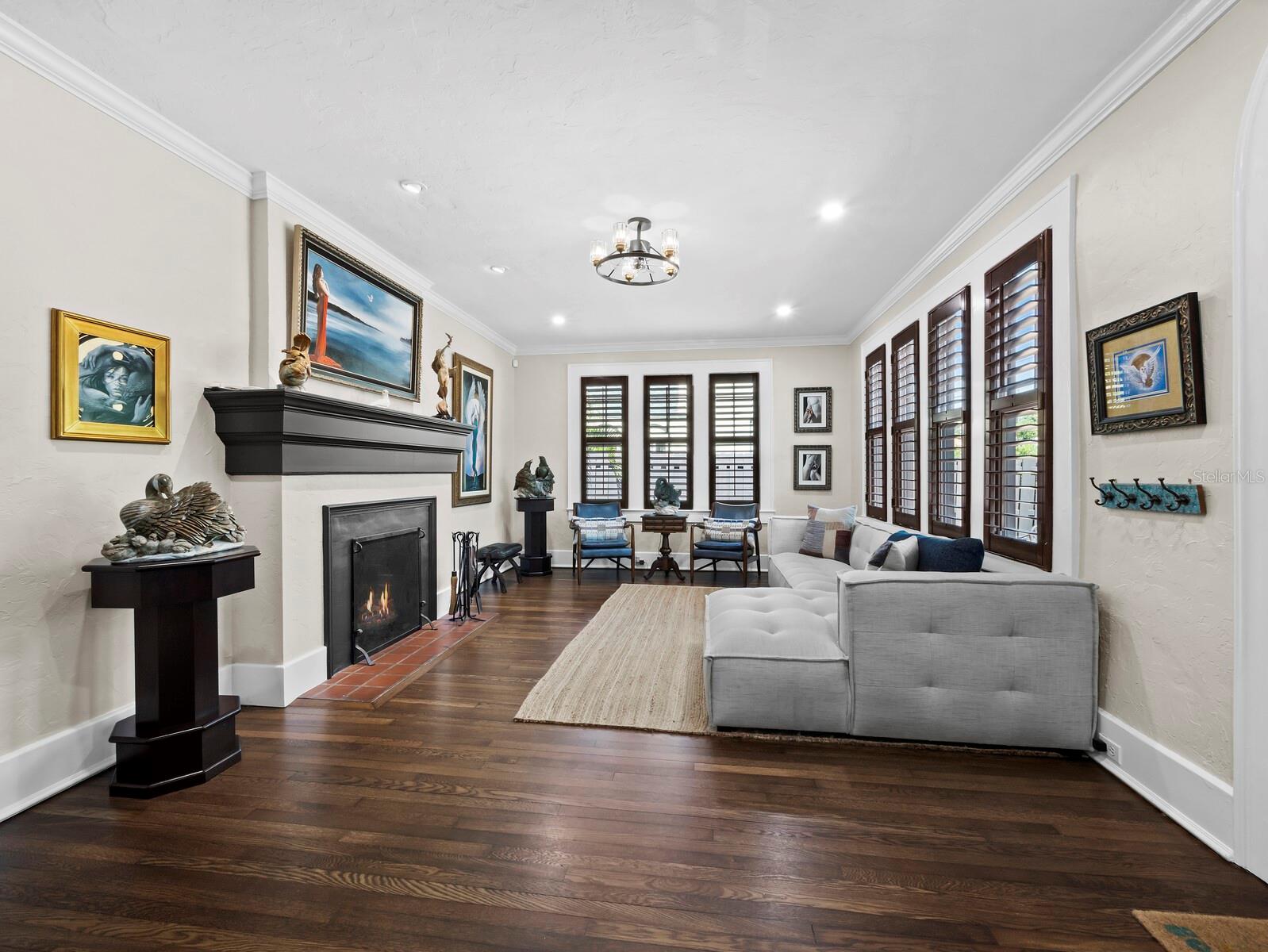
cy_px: 476
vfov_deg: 85.7
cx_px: 634
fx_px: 513
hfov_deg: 102.0
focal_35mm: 14
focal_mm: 7
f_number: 11
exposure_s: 1
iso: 250
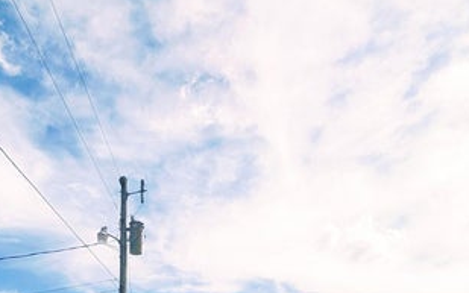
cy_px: 471
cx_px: 175
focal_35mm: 35
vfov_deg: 24.8
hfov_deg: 54.7
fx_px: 447
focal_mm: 2.23
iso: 39
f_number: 1.95
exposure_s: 1/2309
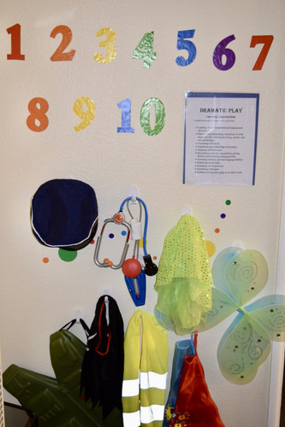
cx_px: 142
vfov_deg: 42.3
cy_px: 214
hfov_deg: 28.9
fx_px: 553
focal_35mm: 46
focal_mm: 31
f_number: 4.2
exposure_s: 1/60
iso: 1600
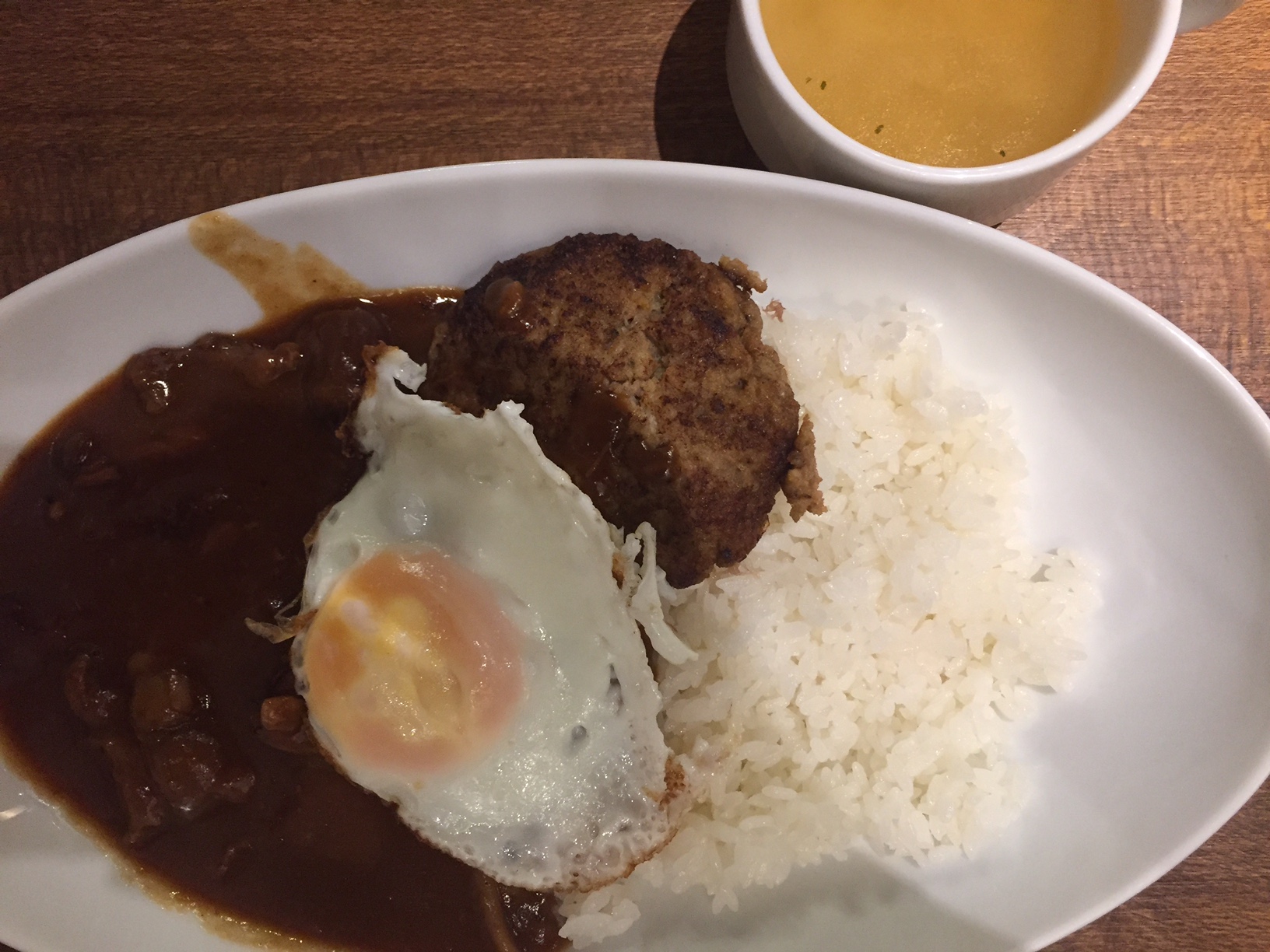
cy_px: 476
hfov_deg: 61.7
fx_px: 1064
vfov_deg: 48.2
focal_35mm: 29
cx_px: 635
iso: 200
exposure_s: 1/33
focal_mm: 4.15
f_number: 2.2
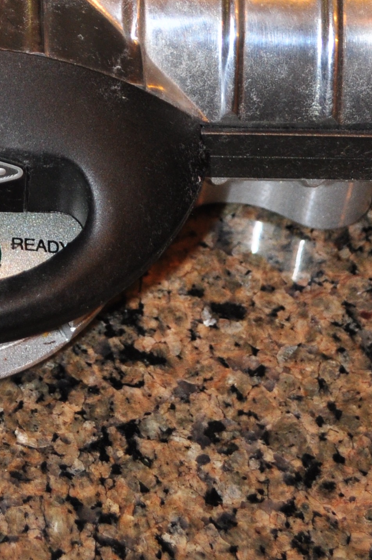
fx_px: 2238
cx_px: -76
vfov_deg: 13.9
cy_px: -97
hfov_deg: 9.4
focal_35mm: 144
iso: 500
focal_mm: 32
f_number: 5
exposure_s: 1/60
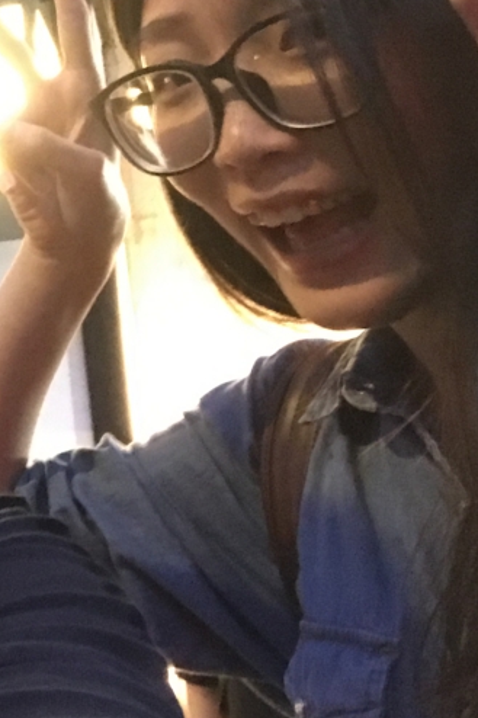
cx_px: -227
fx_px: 1375
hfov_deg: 17.8
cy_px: 180
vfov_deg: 28.8
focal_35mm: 69
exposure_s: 1/15
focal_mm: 2.87
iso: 800
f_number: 2.2
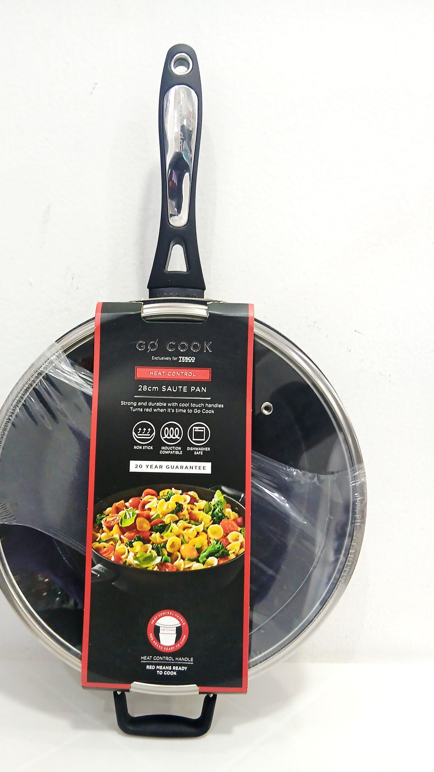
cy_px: 393
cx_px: 176
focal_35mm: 29
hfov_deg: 40.0
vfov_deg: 66.1
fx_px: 593
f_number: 1.8
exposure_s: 1/50.3
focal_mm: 3.98
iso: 160
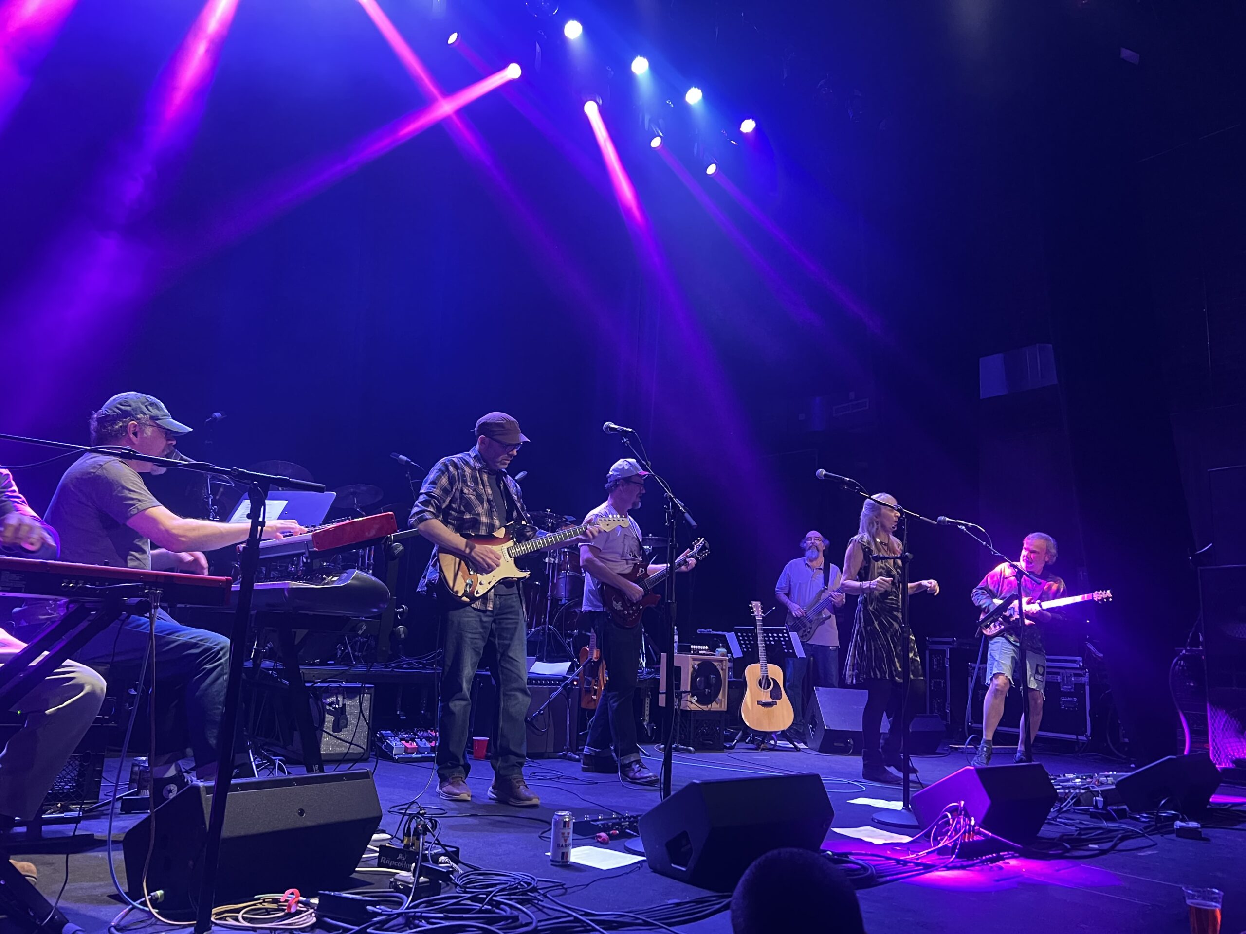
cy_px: 467
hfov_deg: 67.3
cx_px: 623
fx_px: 936
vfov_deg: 53.1
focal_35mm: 26
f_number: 1.5
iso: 500
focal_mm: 5.7
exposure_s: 1/38
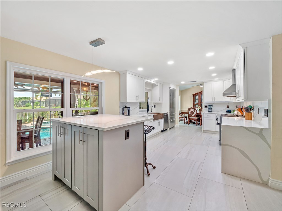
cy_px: 106
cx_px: 141
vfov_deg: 85.7
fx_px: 114
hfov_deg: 102.1
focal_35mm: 14
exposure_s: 1/8
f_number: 7.1
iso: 200
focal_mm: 7
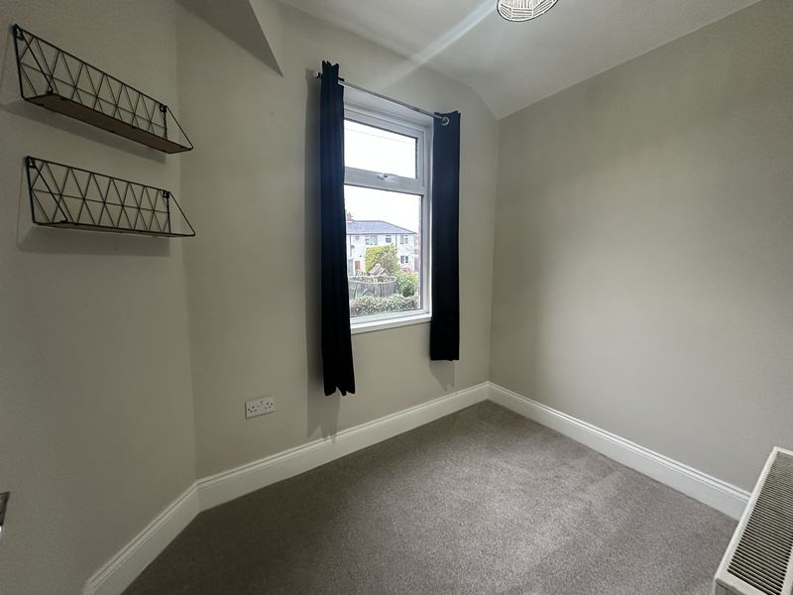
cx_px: 396
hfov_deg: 102.1
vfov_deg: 85.7
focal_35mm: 14
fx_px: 321
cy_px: 298
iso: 500
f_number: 2.2
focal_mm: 2.22
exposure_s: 1/50
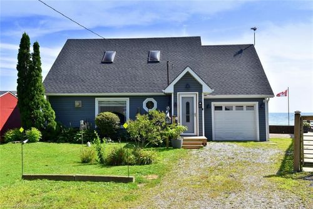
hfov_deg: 61.9
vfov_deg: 43.6
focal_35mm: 30
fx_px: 261
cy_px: 104
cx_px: 156
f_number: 10
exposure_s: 1/400
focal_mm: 30
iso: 250
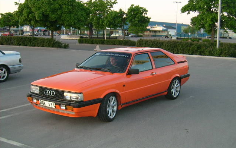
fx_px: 309
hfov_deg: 41.8
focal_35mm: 48
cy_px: 87
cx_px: 118
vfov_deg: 26.8
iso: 100
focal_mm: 7.53
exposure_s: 1/60
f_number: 3.1
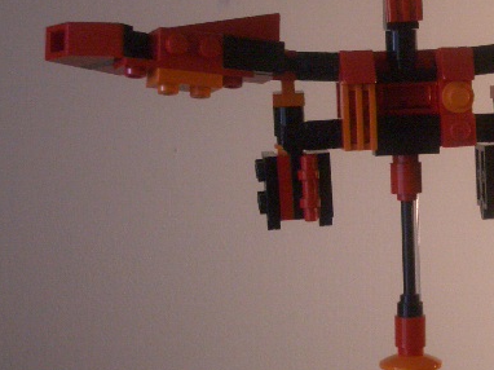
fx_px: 1483
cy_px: 180
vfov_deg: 14.2
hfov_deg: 18.8
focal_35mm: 104
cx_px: 370
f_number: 3.5
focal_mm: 10.2
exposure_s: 1/80
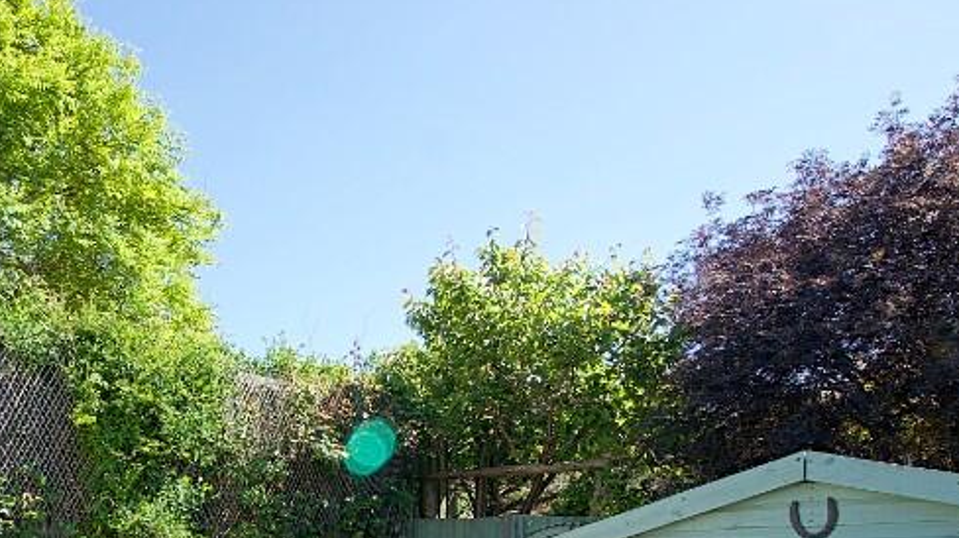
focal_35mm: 33
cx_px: 234
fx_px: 839
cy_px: 627
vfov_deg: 30.7
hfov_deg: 56.4
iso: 100
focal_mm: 10
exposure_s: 1/125
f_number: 8
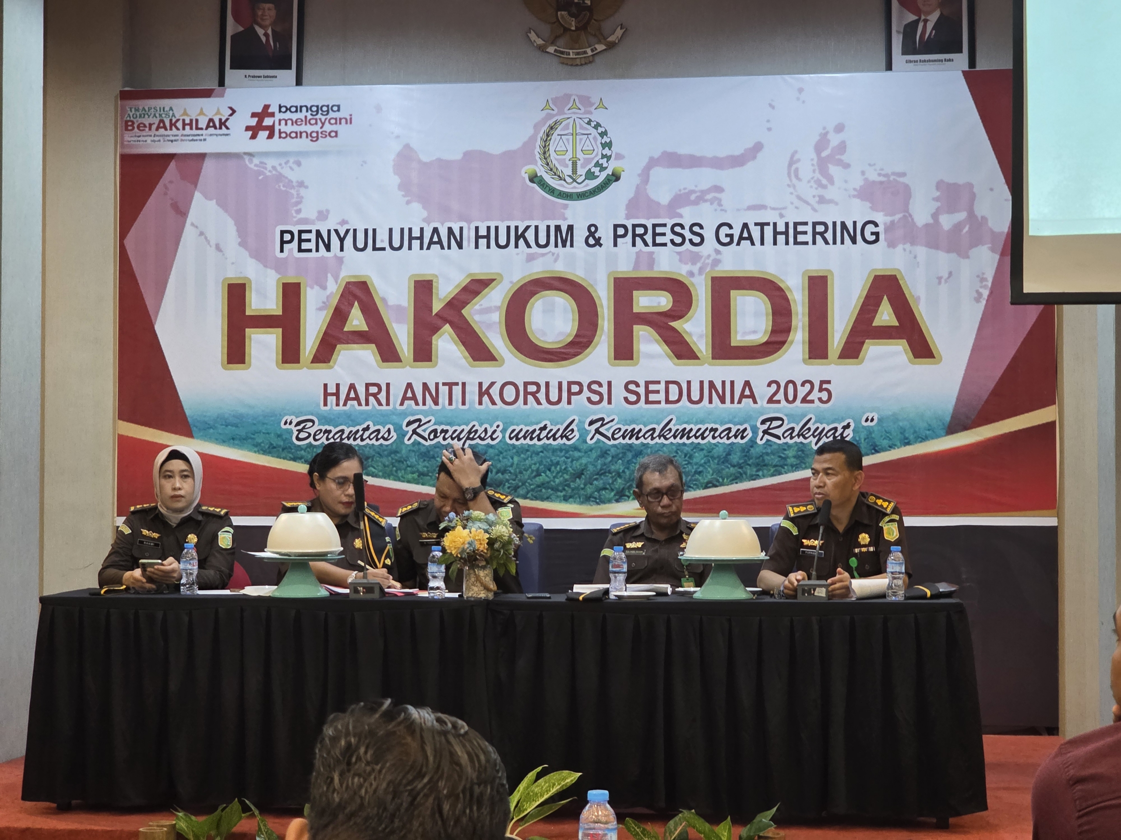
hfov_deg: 28.2
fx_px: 2234
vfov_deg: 21.3
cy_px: 420
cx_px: 560
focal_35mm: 69
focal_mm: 7.9
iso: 320
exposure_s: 1/40.1
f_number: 2.4
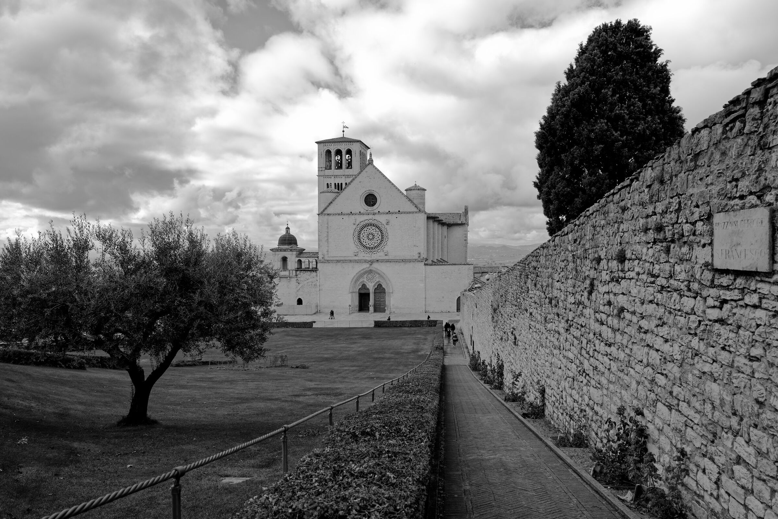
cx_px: 389
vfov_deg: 46.4
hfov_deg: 65.5
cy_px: 260
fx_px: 605
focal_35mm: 28
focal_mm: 28
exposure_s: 1/250
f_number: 5.6
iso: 400
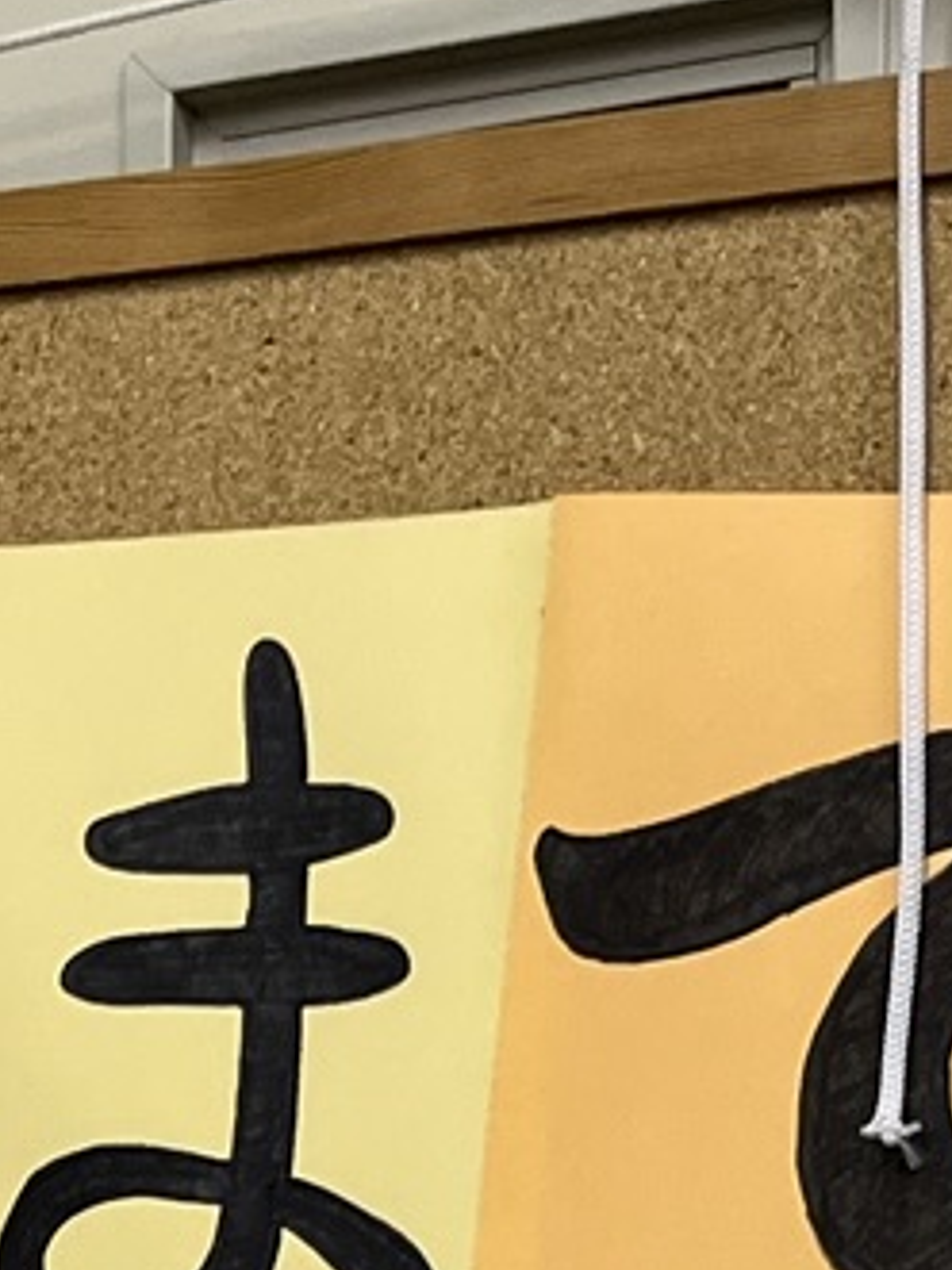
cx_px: 292
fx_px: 5761
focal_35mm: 157
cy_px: 2367
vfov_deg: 11.6
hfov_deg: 9.4
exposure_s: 1/100
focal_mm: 5.1
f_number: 1.6
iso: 100
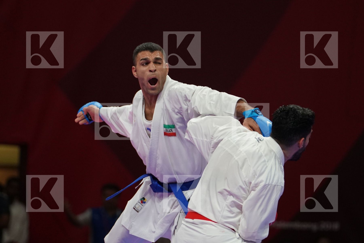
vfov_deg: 3.7
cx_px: 182
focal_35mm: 373
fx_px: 3771
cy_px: 122
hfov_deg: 5.5
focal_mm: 249
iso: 2500
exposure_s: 1/1000
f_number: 4
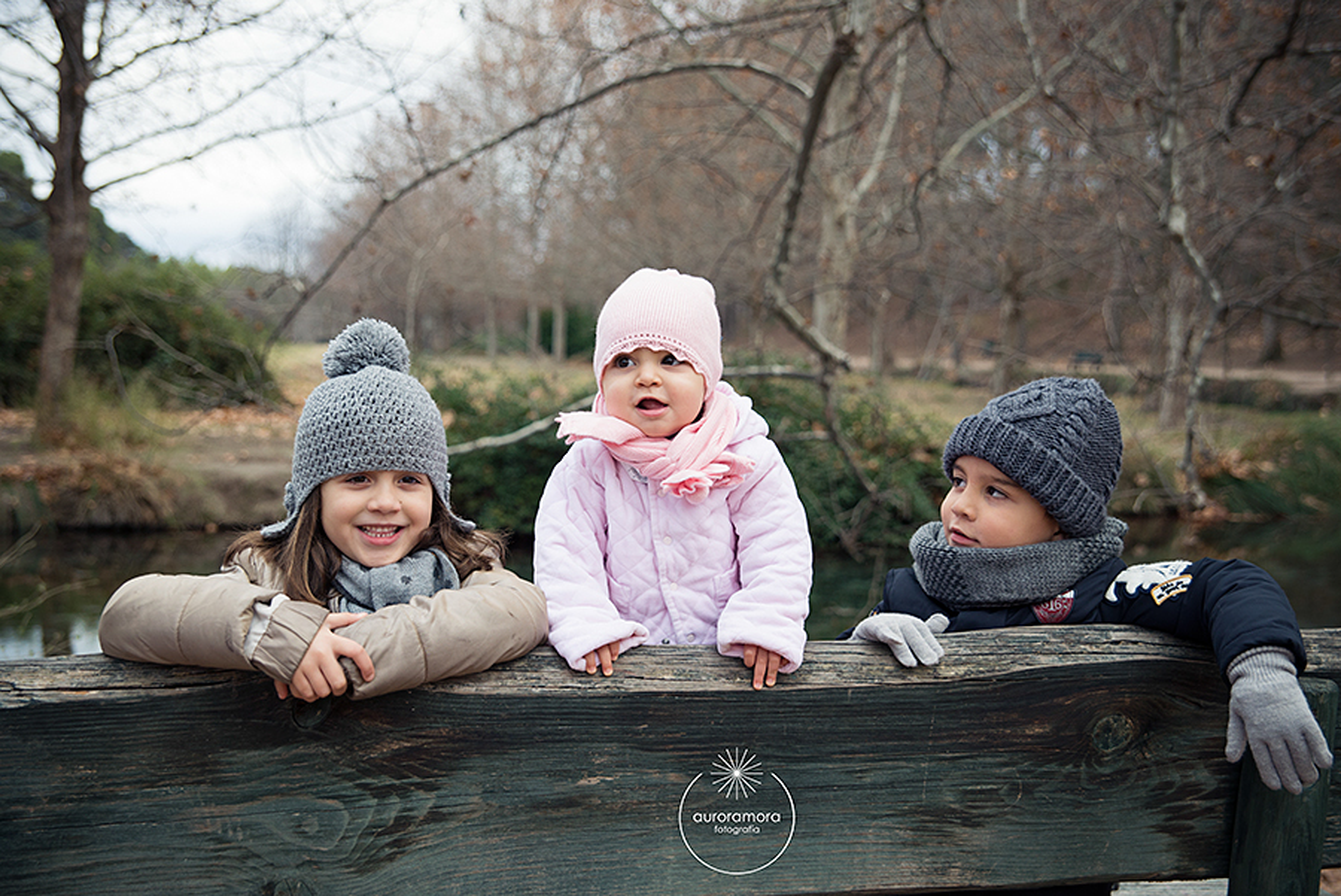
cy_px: 448
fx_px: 1789
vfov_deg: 28.1
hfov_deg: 41.1
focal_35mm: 48
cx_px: 670
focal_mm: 48
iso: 400
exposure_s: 1/1000
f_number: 4
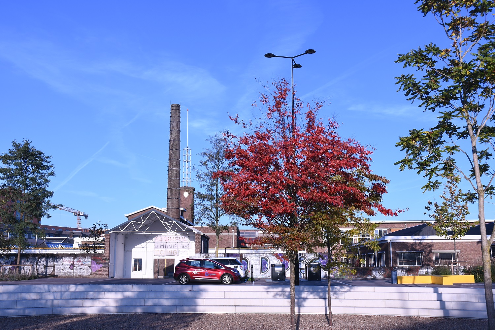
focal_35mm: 40
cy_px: 165
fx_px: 550
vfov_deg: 33.4
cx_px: 248
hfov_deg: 48.5
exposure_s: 1/200
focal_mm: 27
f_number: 7.1
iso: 100
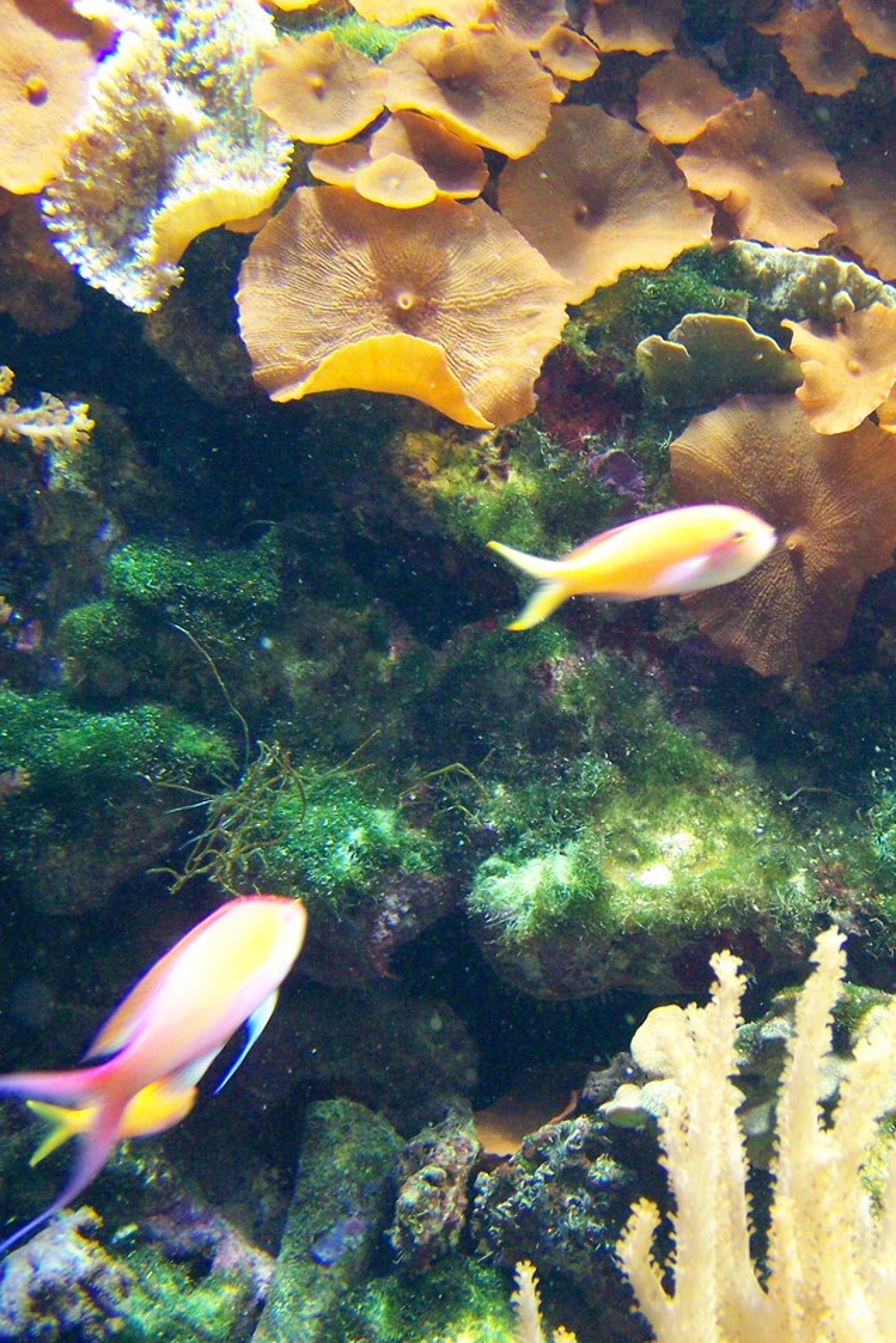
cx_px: 760
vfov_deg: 37.5
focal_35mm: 53
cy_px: 669
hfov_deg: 25.0
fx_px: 1978
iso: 400
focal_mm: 6.3
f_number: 2.8
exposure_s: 1/30
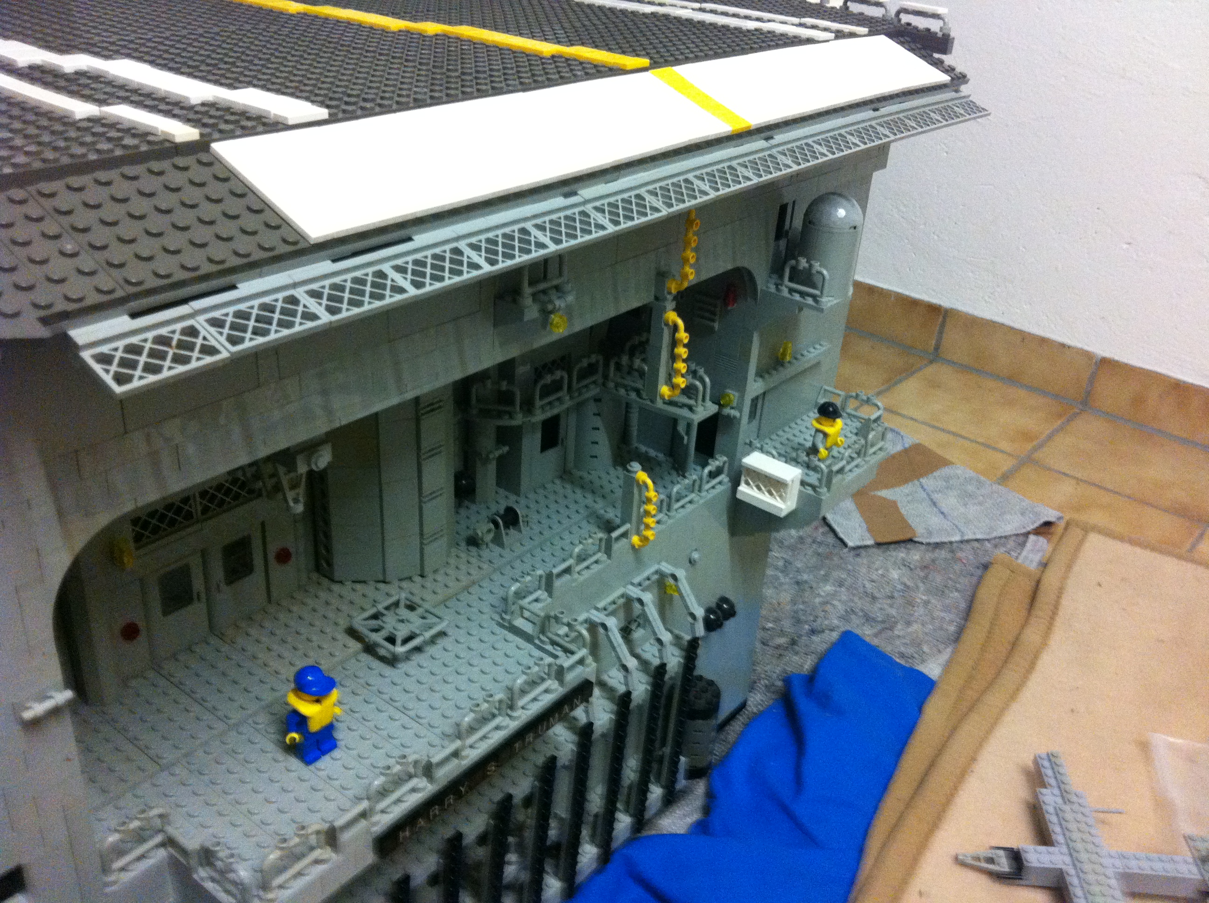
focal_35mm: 35
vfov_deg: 40.6
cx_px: 604
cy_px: 452
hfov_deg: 52.7
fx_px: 1221
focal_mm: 3.85
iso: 320
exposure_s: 1/17
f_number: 2.8
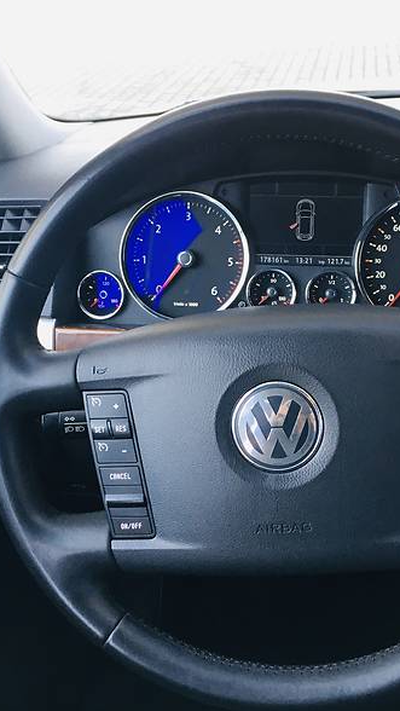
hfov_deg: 27.6
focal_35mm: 43
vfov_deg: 47.3
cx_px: 260
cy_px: 351
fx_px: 810
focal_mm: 4.2
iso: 25
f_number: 2.2
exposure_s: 1/33
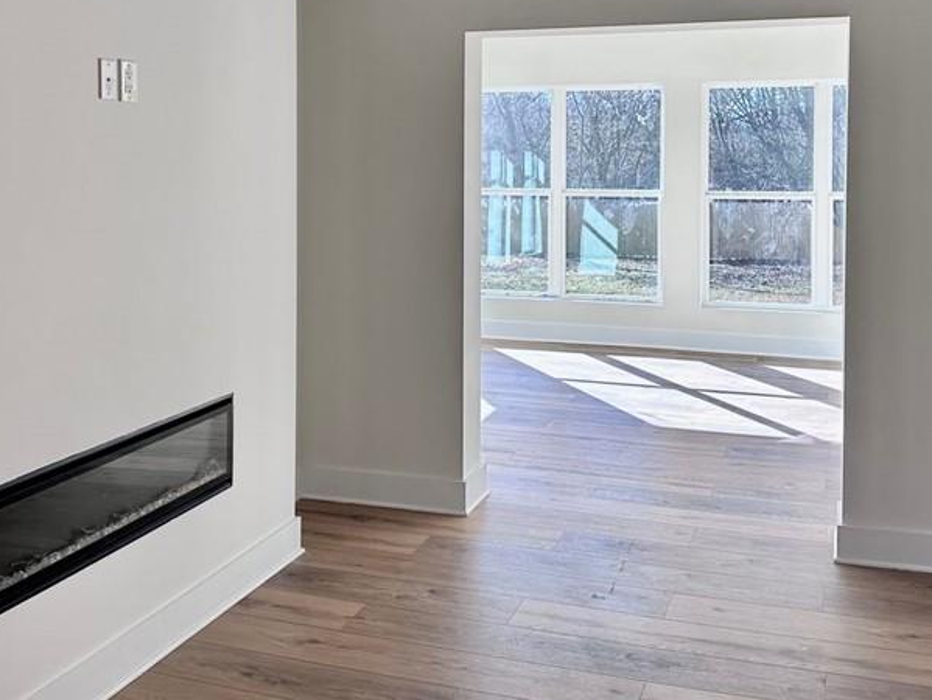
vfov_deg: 34.5
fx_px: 1105
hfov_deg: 45.7
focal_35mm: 41
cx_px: 467
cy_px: 177
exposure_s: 1/501
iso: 80
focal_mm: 6.86
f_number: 1.78
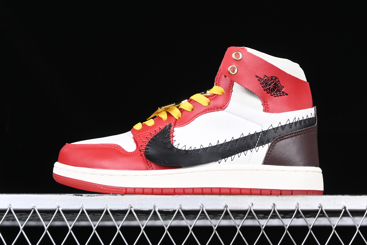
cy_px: 115
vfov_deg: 16.7
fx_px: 836
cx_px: 188
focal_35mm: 82
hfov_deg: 24.8
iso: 160
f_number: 6.3
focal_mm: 50
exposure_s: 1/60
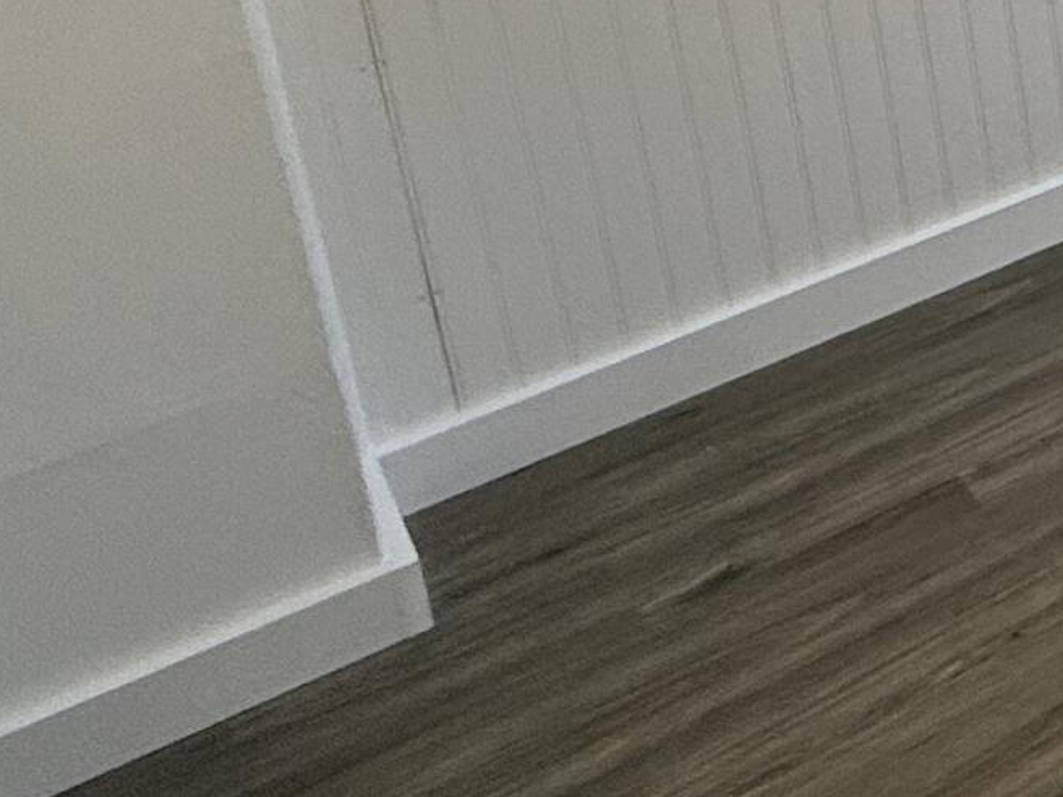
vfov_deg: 19.3
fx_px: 1965
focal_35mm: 64
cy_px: -475
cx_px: 2269
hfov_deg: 17.6
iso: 100
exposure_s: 1/120
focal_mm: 2.22
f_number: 2.2
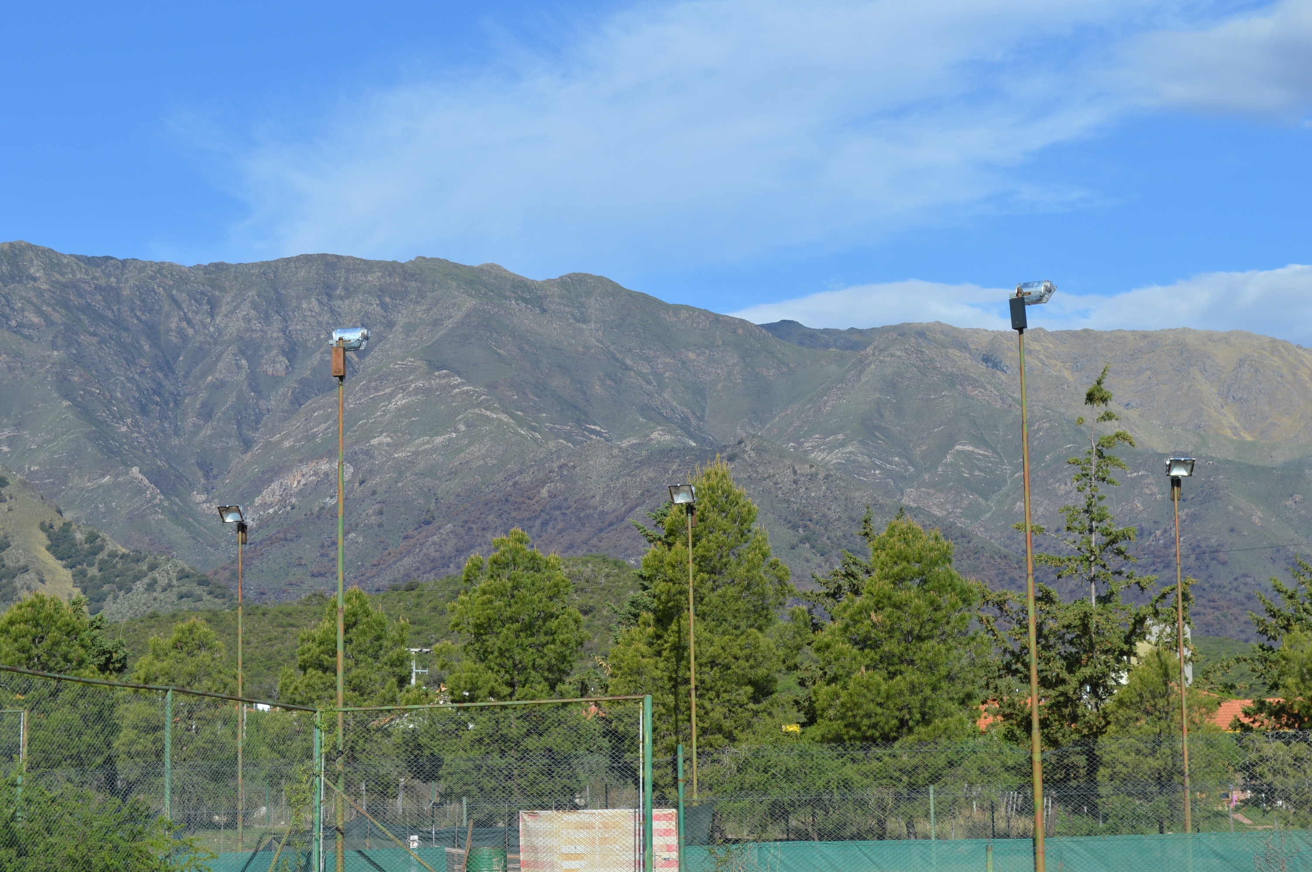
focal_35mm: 82
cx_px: 656
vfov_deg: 16.5
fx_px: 3004
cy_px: 436
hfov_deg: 24.6
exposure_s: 1/250
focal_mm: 55
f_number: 8
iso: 100
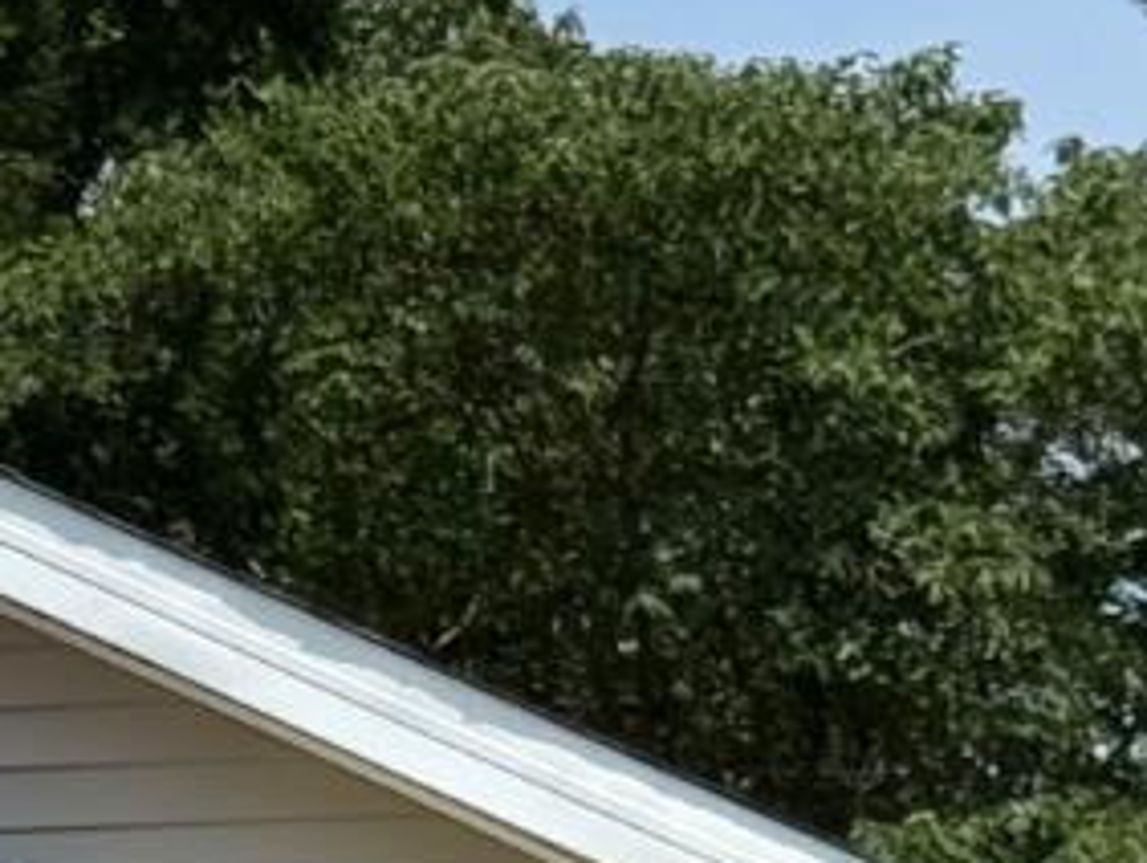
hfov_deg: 7.5
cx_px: -984
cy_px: 1614
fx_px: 8457
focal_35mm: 255
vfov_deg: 5.7
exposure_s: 1/6024
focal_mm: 6.76
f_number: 1.78
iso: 64
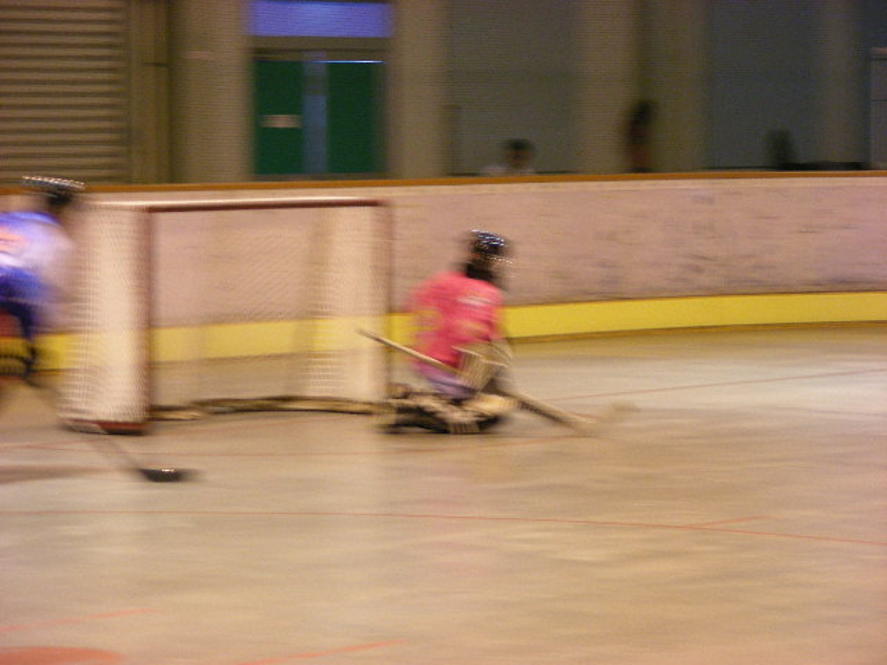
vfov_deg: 10.0
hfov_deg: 13.3
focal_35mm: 148
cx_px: 444
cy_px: 332
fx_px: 3792
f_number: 3.5
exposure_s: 1/20
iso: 200
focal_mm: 24.7
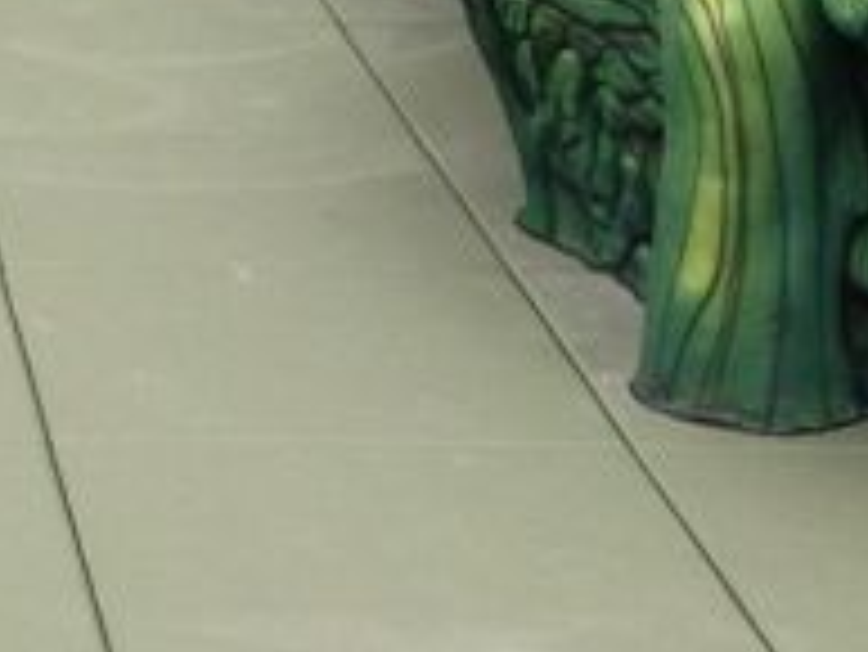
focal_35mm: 175
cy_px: -423
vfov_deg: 8.3
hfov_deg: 11.0
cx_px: -337
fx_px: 4391
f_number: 2.4
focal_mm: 4.13
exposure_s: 1/120
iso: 64
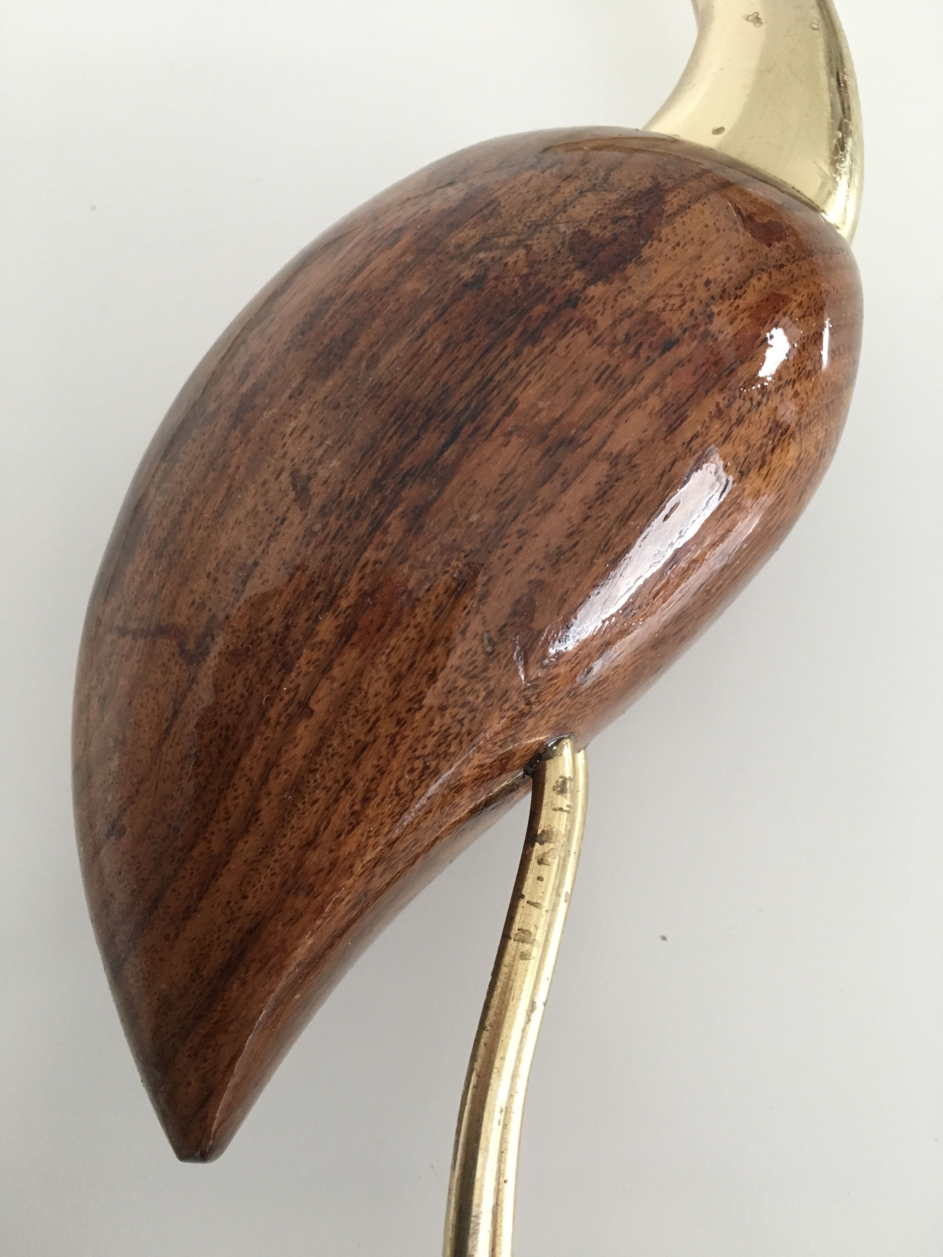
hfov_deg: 48.2
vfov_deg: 61.7
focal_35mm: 29
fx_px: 1053
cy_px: 628
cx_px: 472
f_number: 2.2
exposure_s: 1/33
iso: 200
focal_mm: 4.15
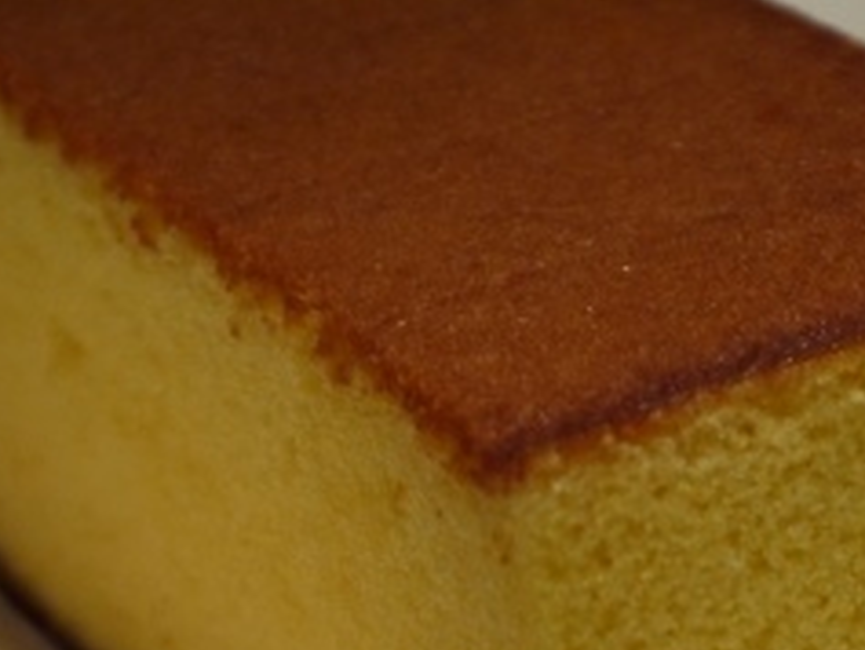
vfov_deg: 9.3
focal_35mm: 159
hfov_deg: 12.4
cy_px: 551
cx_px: 642
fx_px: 3975
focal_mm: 42
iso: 1000
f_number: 5.6
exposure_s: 1/80
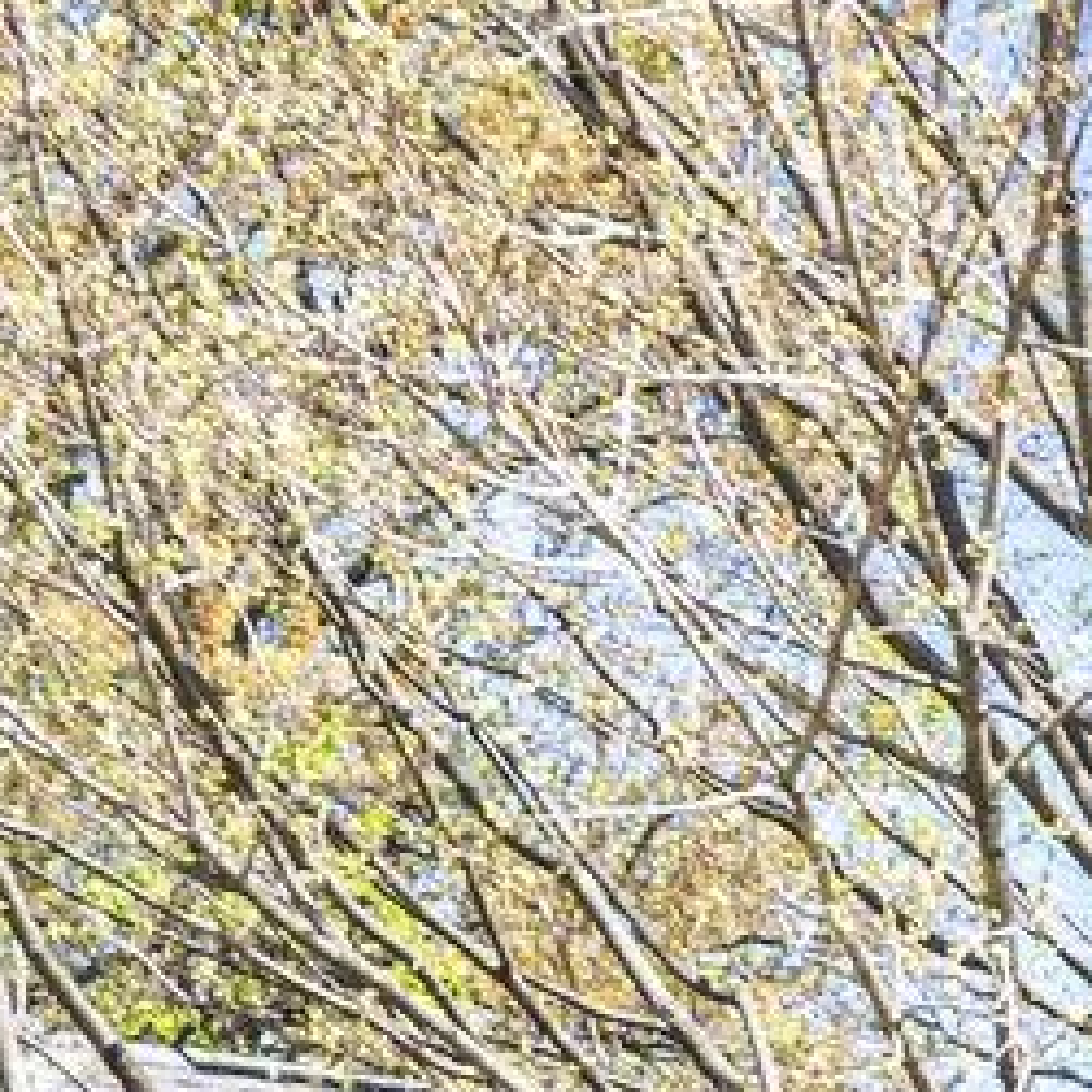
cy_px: 1908
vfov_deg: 7.0
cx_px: 1296
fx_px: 8673
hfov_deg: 7.2
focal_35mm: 243
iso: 400
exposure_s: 1/160
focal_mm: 35
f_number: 8
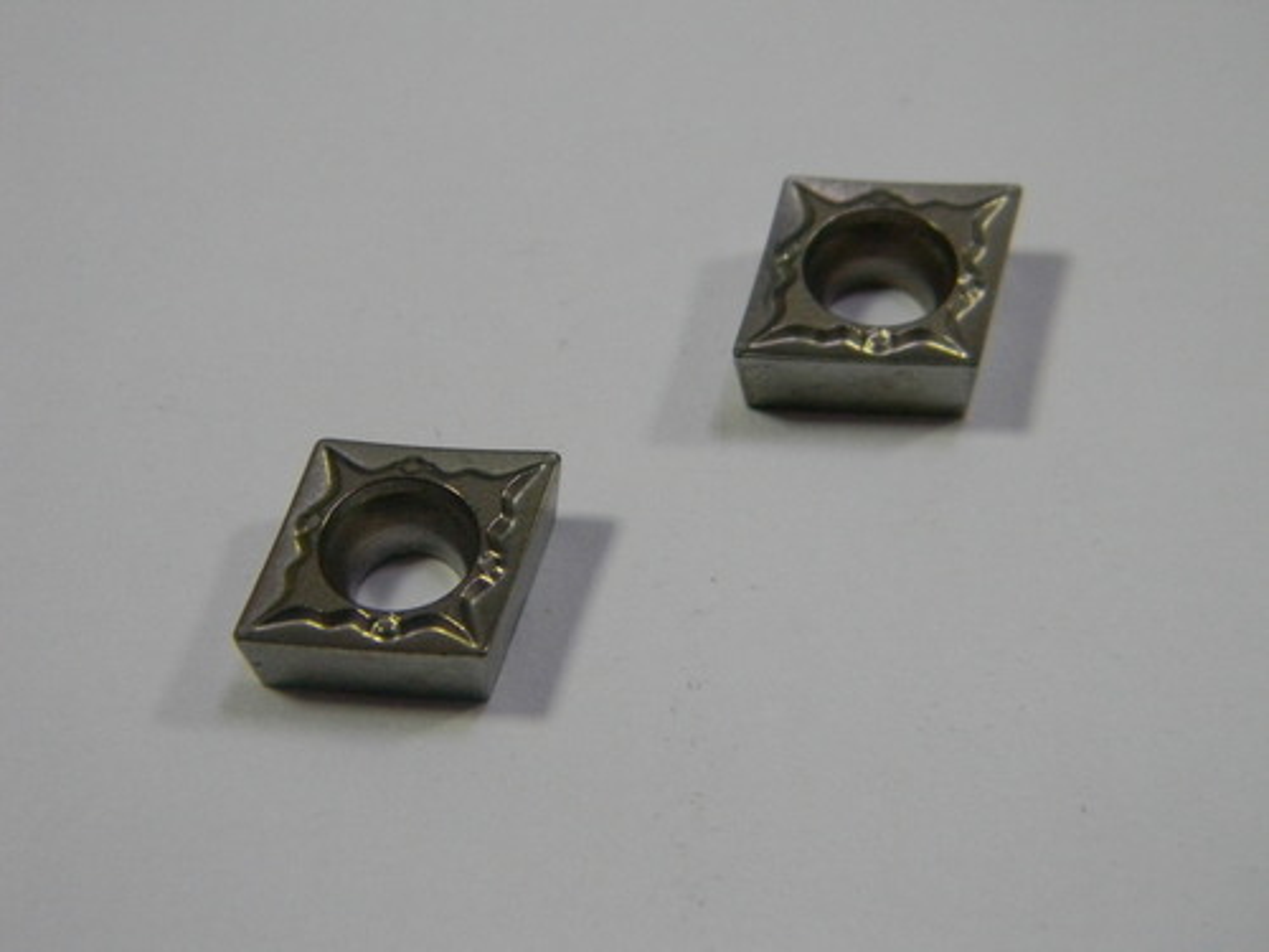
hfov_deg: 23.6
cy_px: 476
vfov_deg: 17.8
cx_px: 634
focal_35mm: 83
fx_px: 3043
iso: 400
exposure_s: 1/18
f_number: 4.5
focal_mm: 15.1
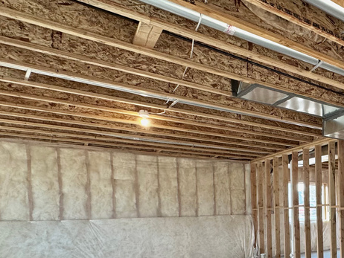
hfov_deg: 49.3
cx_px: 333
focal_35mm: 31
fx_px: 308
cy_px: 217
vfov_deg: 42.8
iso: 160
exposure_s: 1/60
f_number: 2.2
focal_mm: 2.22
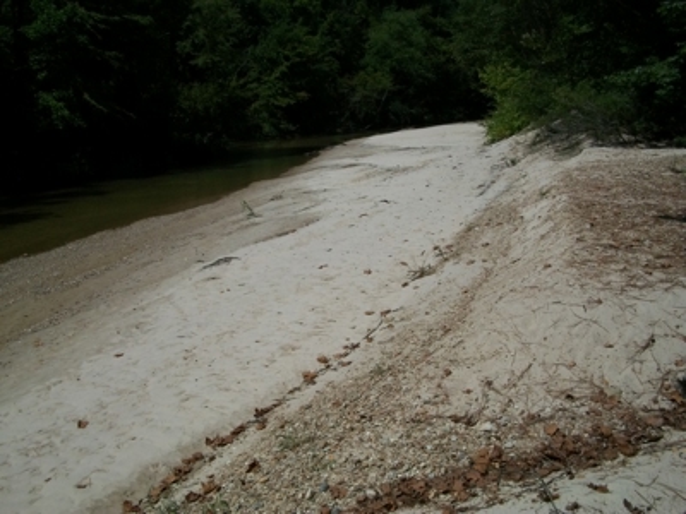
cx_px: 343
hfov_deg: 56.8
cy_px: 257
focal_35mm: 32
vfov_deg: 44.2
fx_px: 634
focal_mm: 5.7
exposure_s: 1/1401
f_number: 5.5
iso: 80
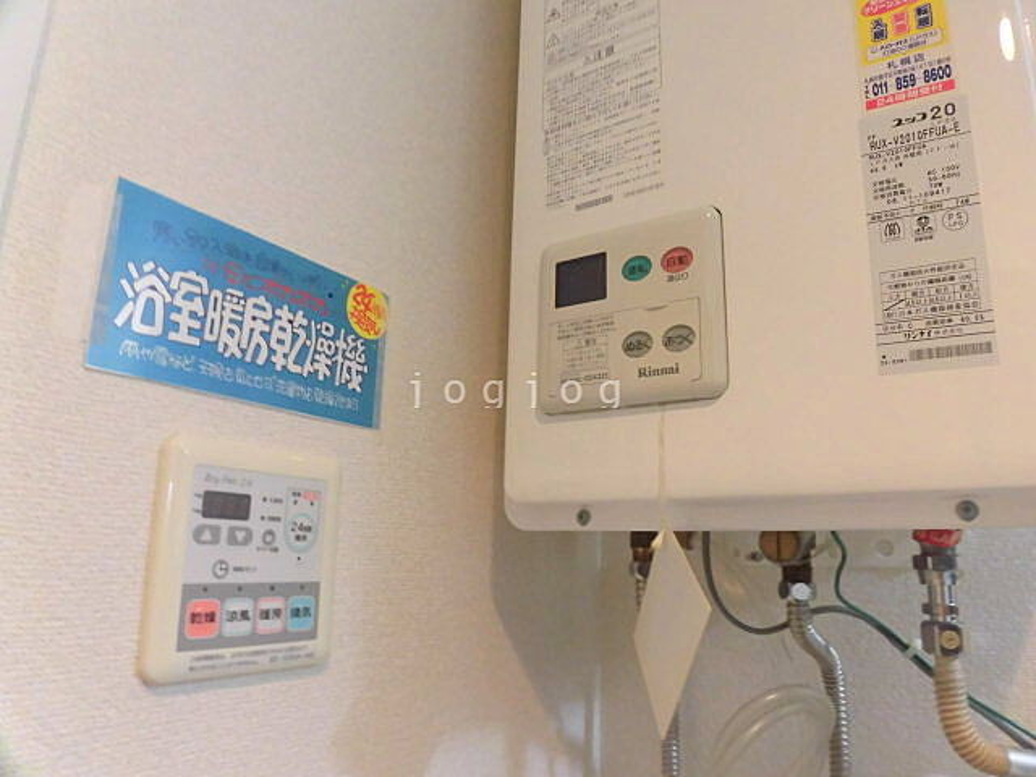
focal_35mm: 24
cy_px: 388
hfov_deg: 71.6
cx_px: 518
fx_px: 718
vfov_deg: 56.8
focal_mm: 4.3
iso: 320
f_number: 3.1
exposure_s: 1/30
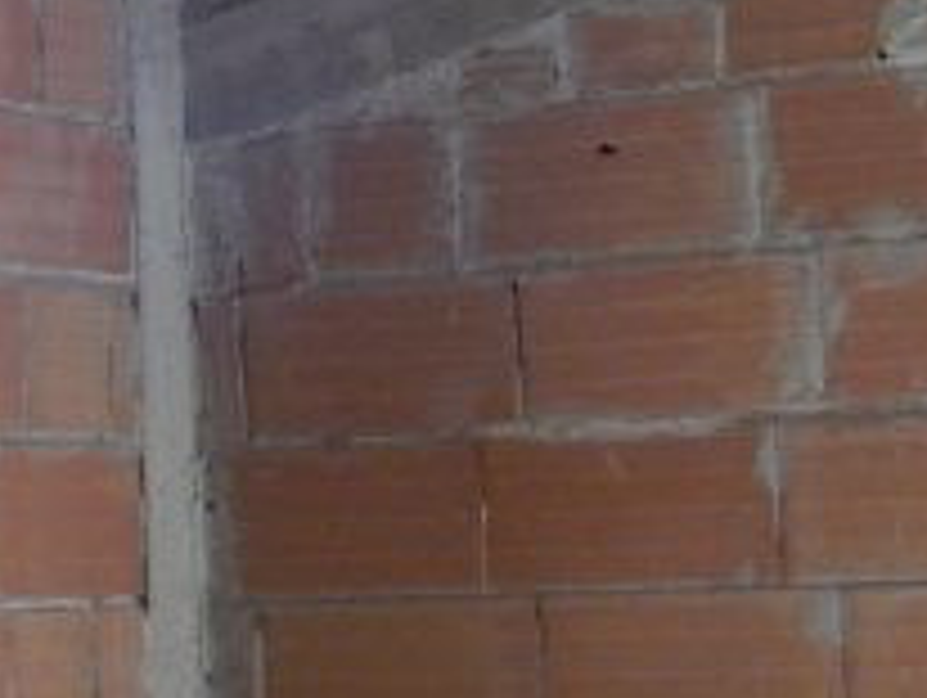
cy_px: 162
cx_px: -40
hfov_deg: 12.2
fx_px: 4263
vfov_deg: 9.3
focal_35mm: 159
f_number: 3.8
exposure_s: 1/160
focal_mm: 5.7
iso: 400
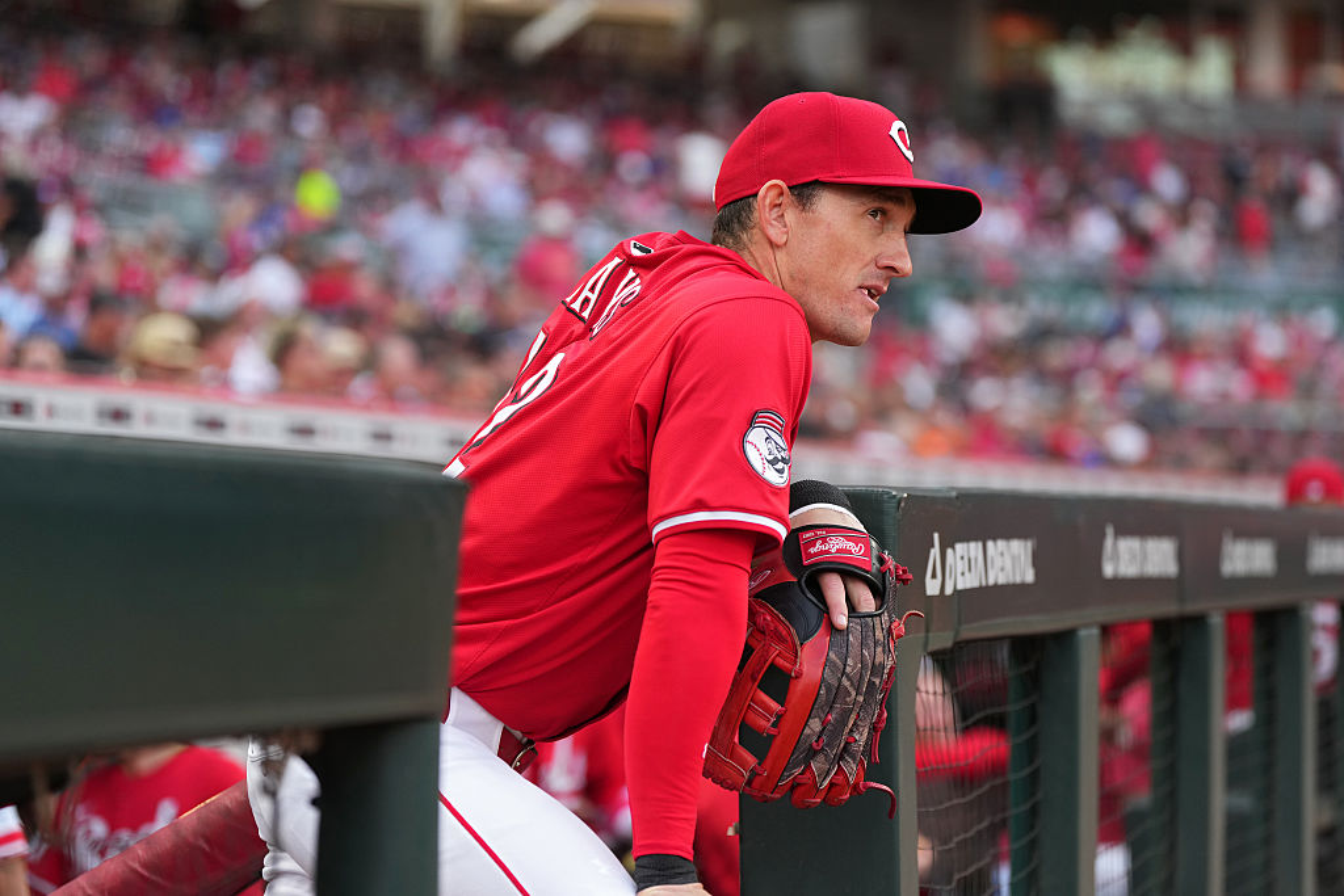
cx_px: 672
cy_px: 448
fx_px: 3958
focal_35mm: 106
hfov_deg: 19.3
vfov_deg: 12.9
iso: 800
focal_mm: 106
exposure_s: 1/1600
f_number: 2.8
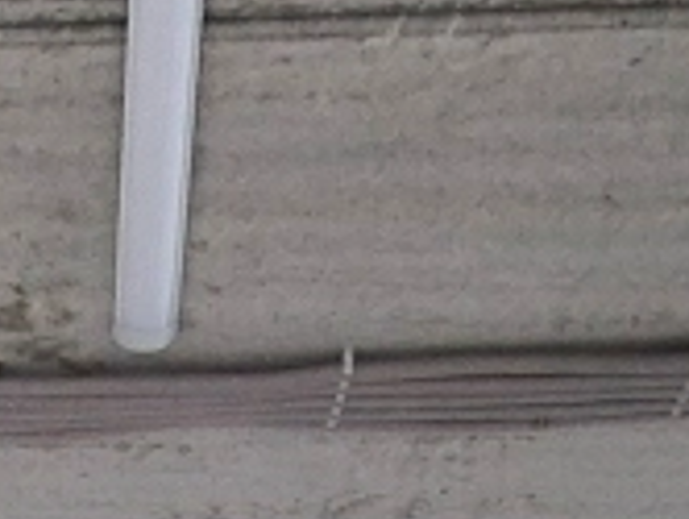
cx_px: -83
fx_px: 1953
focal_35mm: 98
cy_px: 1804
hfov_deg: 19.1
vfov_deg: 9.4
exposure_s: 1/50
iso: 200
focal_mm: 2.2
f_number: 2.2
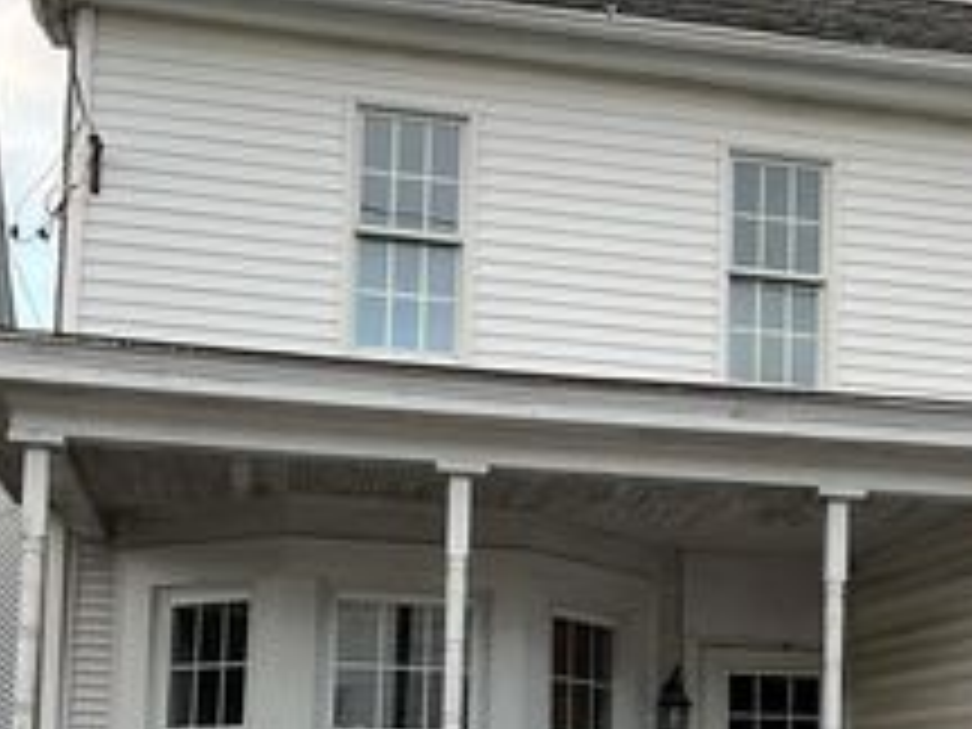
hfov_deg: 28.6
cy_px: 686
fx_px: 1881
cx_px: 720
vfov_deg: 21.3
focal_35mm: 67
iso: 25
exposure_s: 1/120
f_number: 1.8
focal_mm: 3
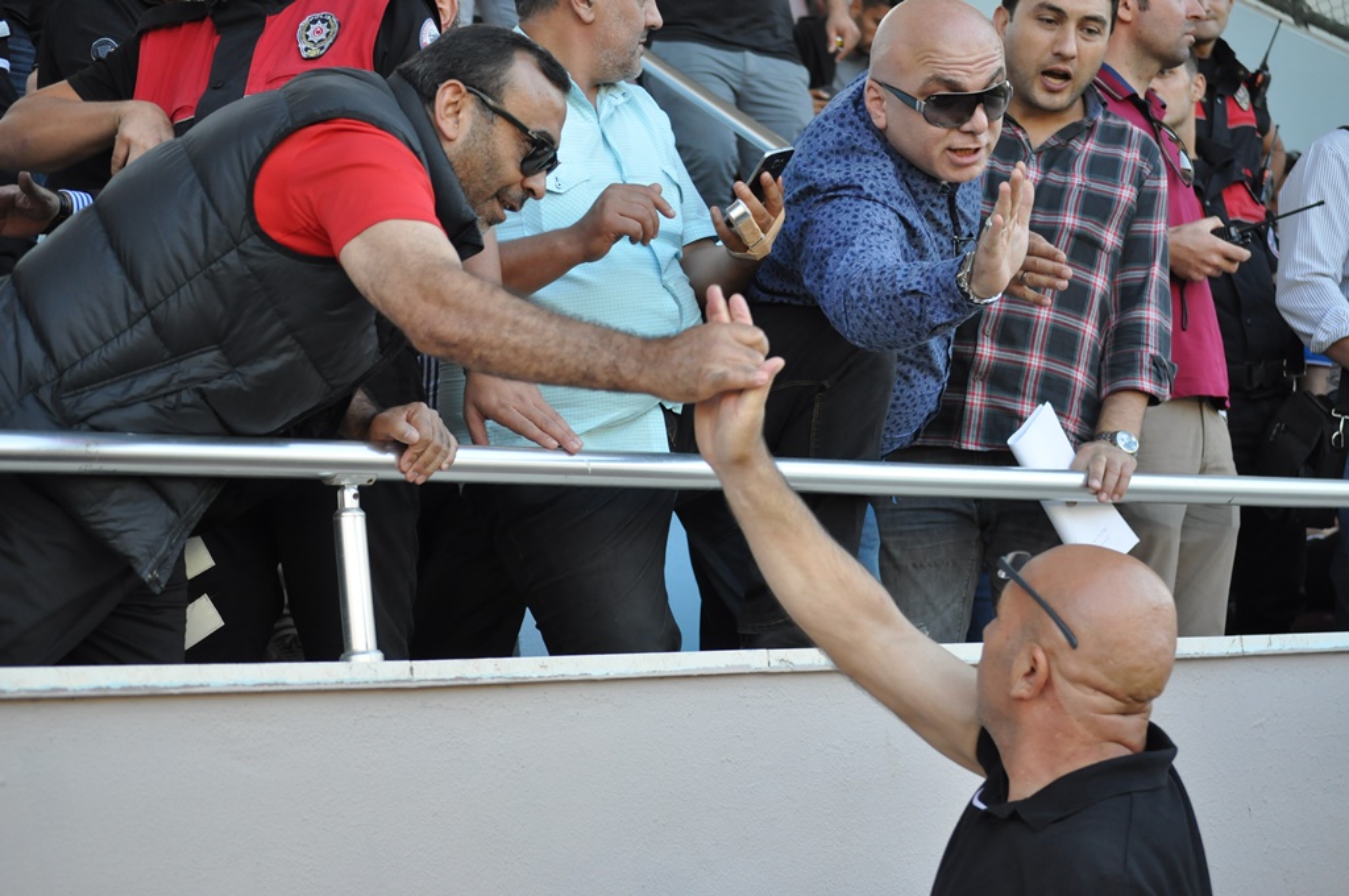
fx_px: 3088
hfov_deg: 24.6
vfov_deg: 16.5
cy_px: 448
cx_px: 674
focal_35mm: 82
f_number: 4
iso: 800
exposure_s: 1/500
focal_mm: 55
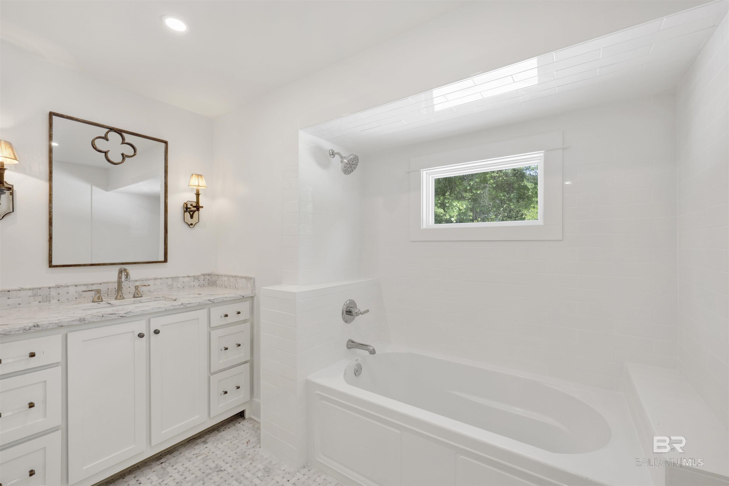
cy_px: 243
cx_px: 364
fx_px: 283
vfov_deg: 81.2
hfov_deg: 104.3
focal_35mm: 14
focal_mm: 14
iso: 400
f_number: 11
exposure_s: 1/10
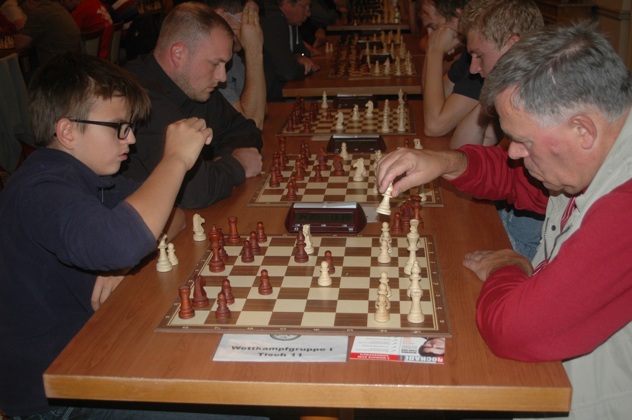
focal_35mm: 46
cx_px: 316
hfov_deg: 42.4
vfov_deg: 28.9
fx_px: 816
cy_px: 210
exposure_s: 1/60
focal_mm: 31
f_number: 4.5
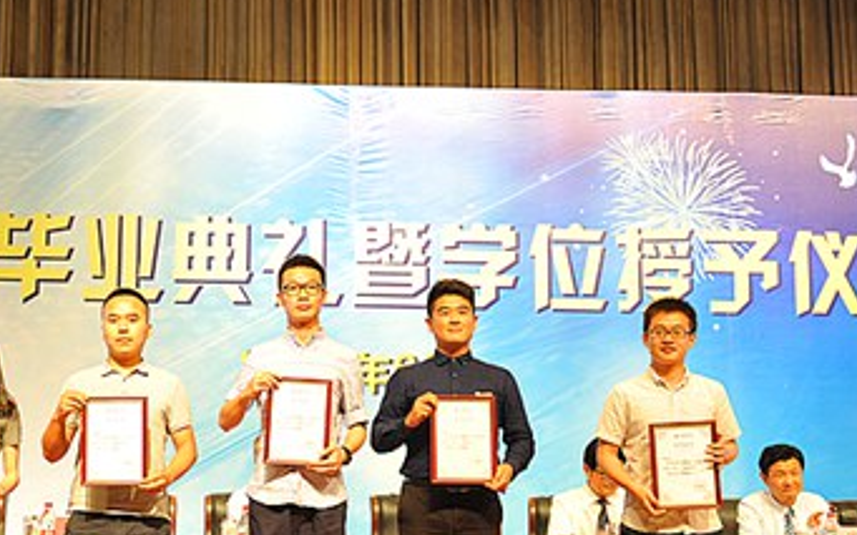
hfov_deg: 38.5
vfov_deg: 24.6
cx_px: 292
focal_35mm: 52
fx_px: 1214
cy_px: 403
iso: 1000
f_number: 4
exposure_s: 1/60
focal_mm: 29
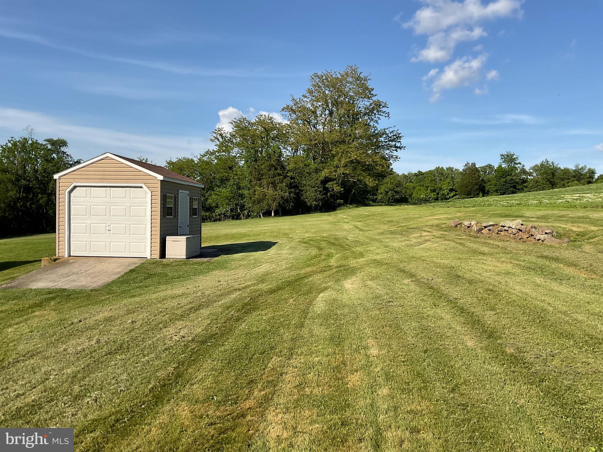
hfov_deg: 61.7
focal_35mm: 29
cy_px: 226
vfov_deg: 48.2
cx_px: 302
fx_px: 505
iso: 16
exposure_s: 1/1984
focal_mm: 3
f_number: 1.8
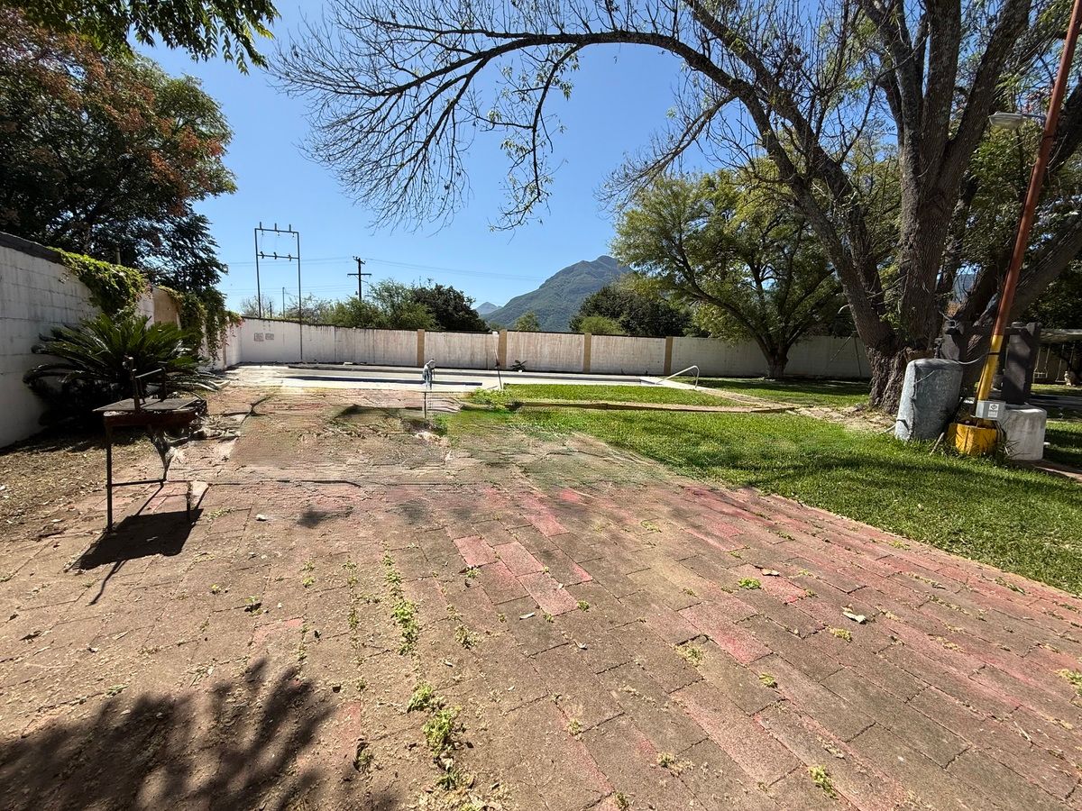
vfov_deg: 85.7
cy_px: 406
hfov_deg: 102.1
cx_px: 541
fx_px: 438
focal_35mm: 14
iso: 50
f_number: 2.2
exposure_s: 1/1961
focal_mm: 2.22
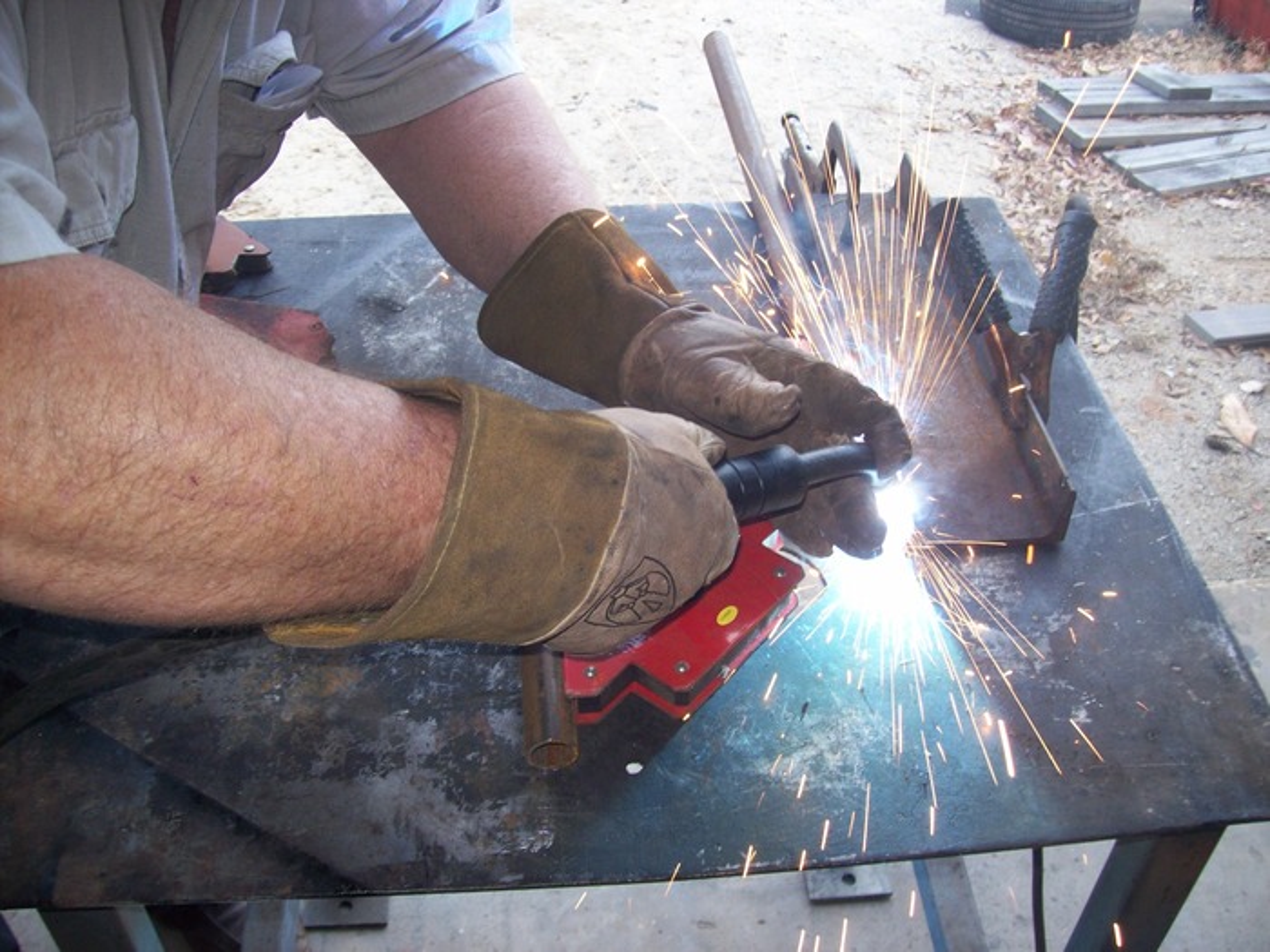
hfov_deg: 51.4
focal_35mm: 36
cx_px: 635
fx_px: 1321
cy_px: 476
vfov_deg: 39.7
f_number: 2.7
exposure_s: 1/64
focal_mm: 6
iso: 80
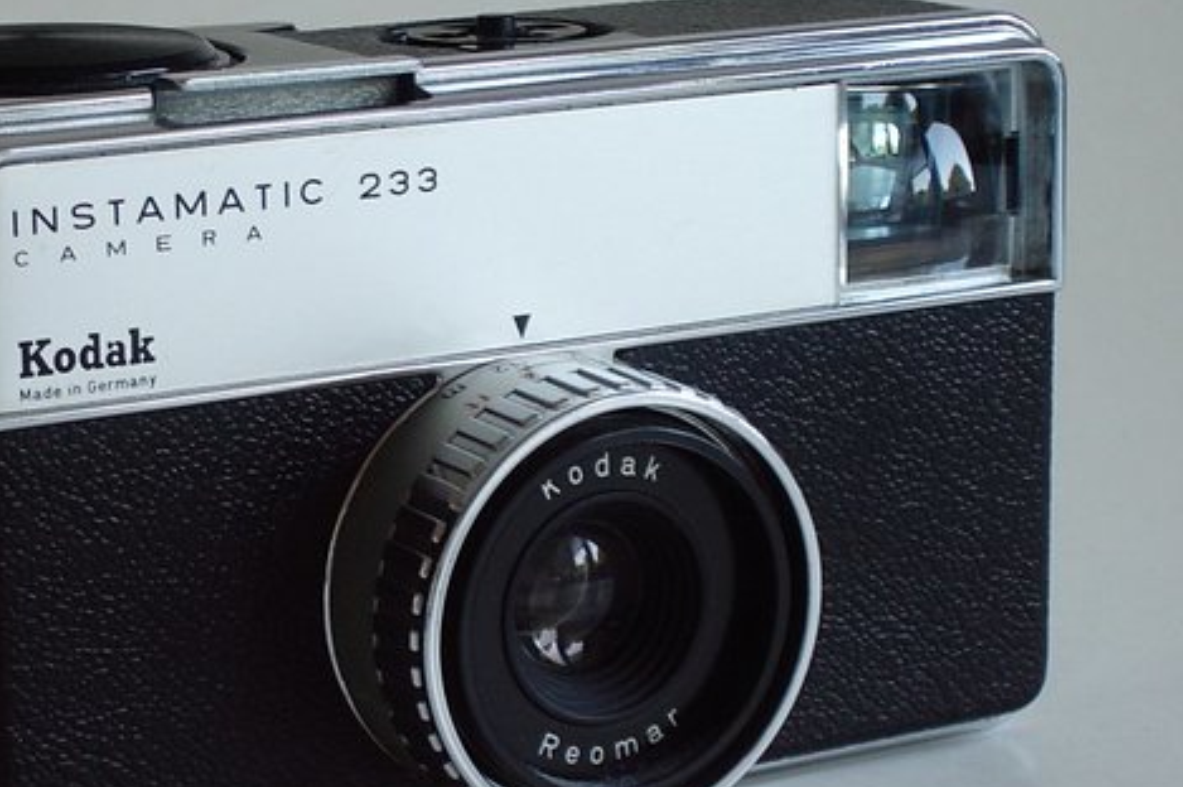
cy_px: 419
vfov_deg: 11.0
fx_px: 4105
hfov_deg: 16.4
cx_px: 436
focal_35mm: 125
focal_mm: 14.6
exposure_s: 1/8
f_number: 4.4
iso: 100
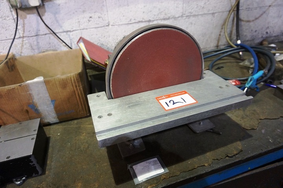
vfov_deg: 53.1
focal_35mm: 24
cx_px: 142
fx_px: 189
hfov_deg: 73.7
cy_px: 94
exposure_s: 1/60
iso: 1600
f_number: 3.5
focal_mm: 16
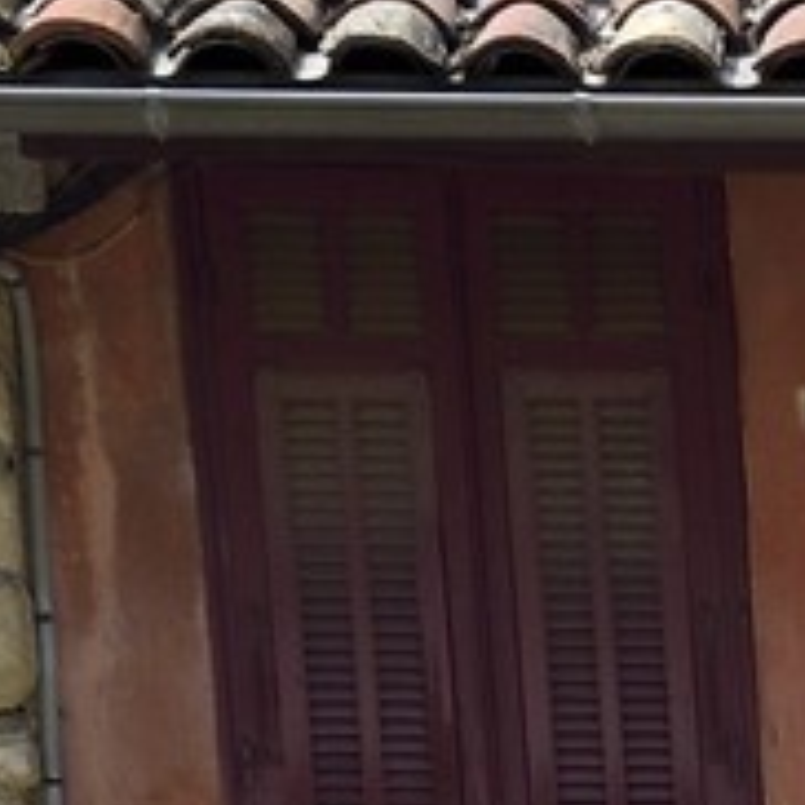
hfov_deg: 5.4
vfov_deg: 5.5
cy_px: 2340
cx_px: 2787
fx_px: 7867
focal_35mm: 299
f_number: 10
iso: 200
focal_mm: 40
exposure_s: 1/200
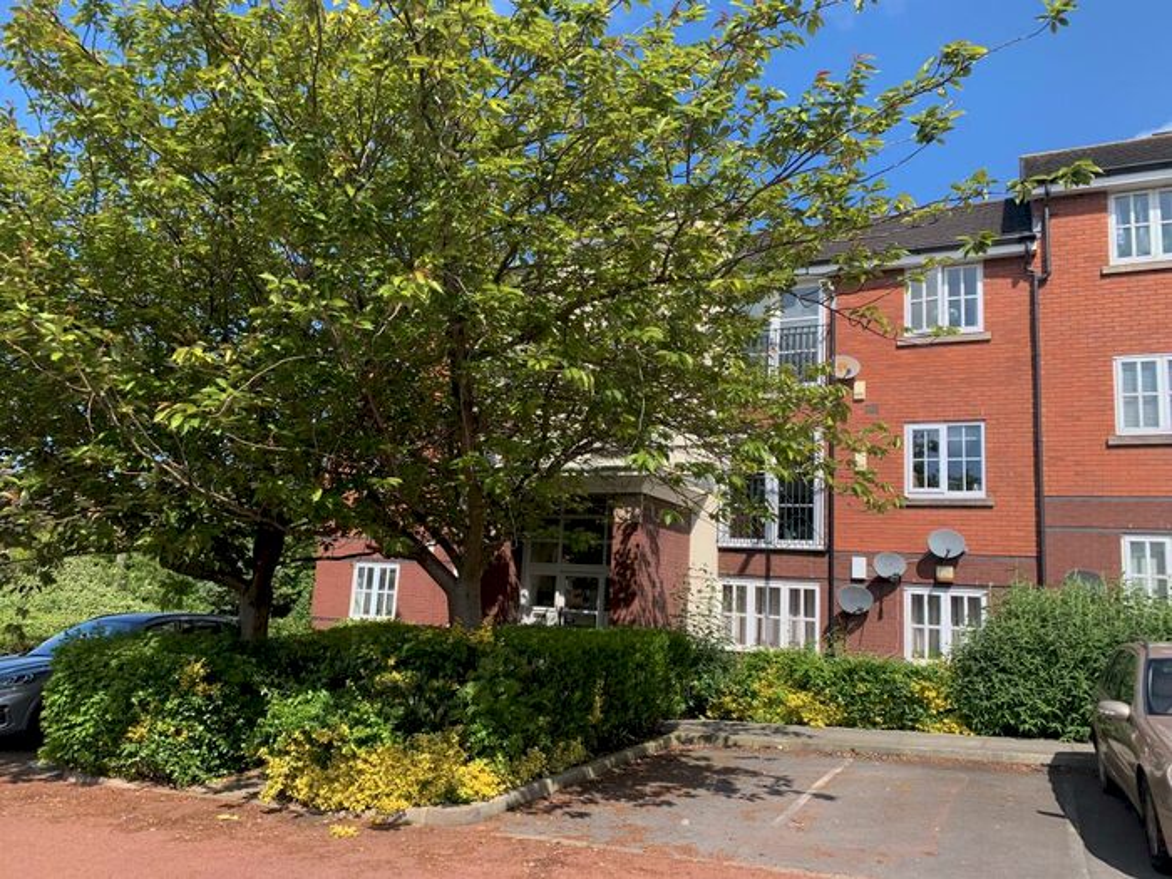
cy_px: 440
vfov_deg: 53.1
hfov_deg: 67.3
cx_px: 586
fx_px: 880
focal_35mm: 26
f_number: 1.8
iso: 25
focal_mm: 4.25
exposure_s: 1/1163
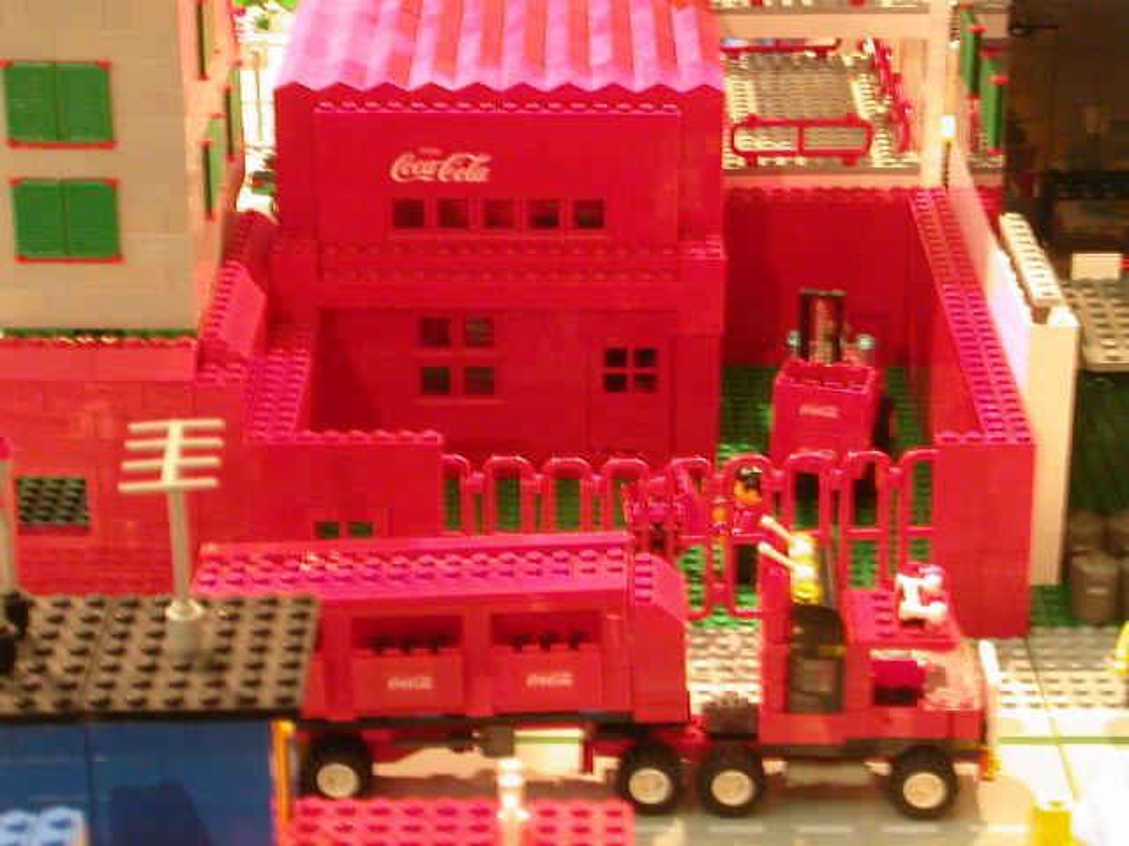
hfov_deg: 22.5
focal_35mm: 87
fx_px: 2838
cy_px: 423
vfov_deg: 17.0
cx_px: 564
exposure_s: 1/8.8
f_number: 4.3
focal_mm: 13.3
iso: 400
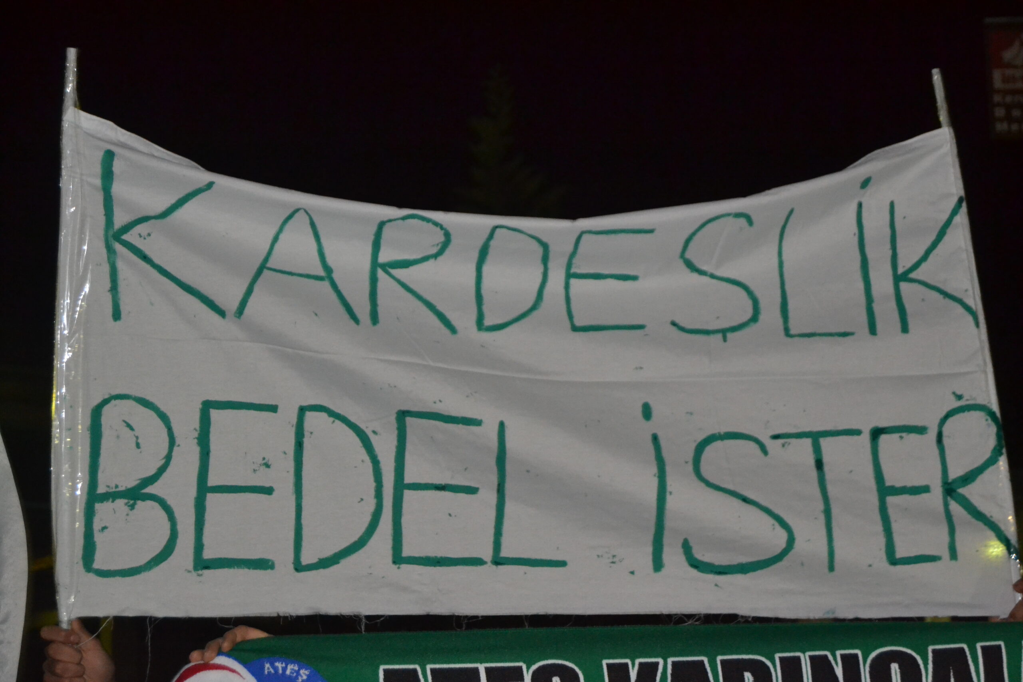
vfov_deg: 20.2
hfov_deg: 29.9
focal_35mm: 68
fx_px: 1918
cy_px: 341
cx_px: 512
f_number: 5.3
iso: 3200
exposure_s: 1/60
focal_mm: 45
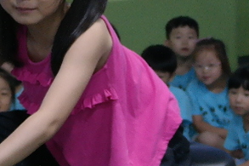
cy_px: 150
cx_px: 245
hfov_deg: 11.5
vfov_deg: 7.7
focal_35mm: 177
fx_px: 1224
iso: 800
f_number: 3.5
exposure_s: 1/40
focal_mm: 20
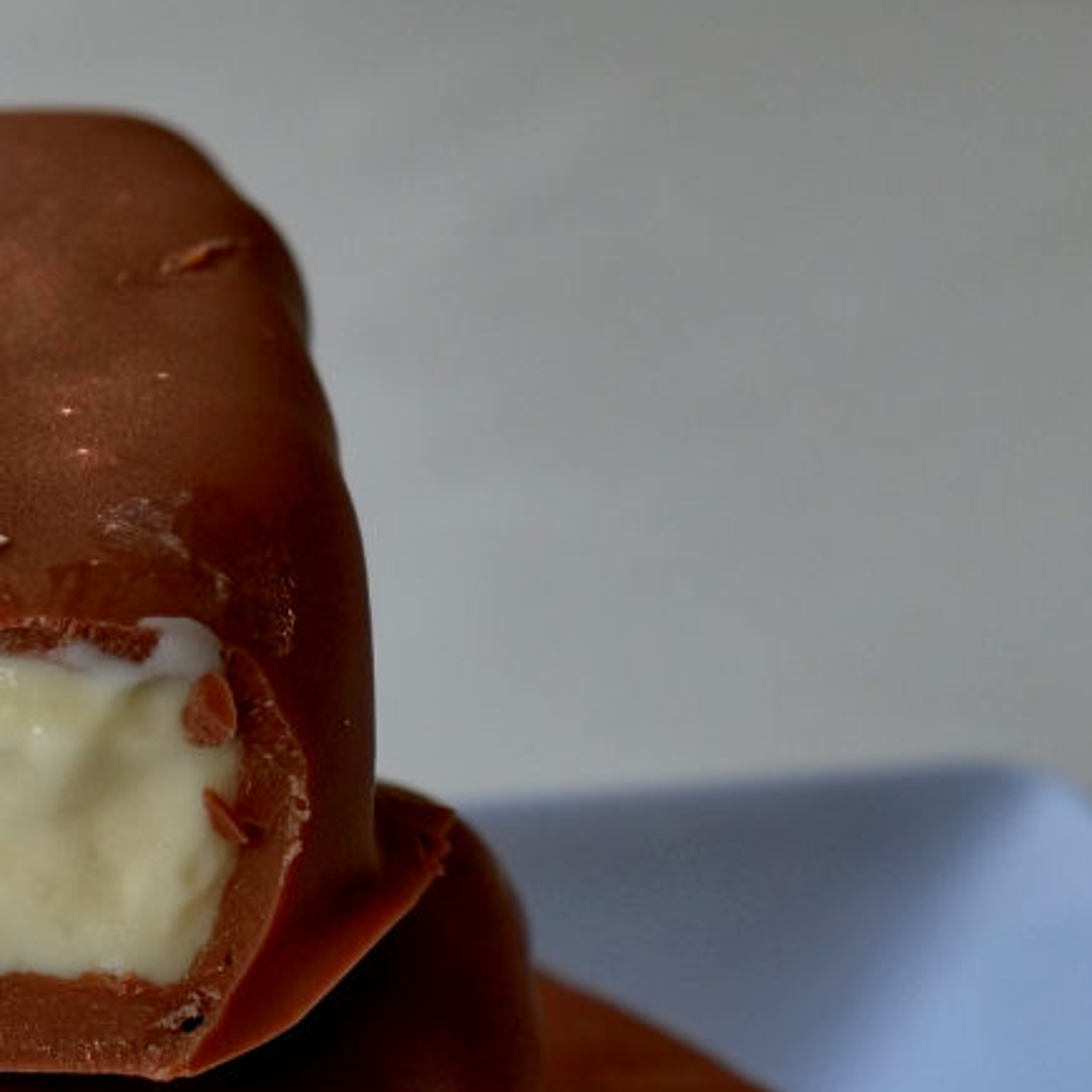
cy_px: 999
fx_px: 6567
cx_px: -63
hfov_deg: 9.4
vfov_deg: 9.5
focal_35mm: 184
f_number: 9
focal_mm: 49
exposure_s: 1/60
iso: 800
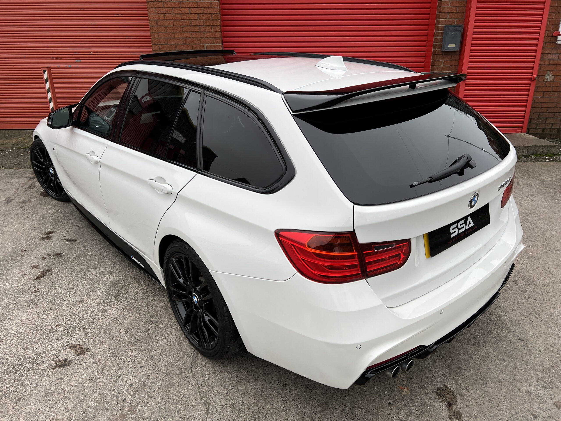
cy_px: 210
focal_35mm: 26
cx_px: 280
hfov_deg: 67.3
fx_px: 421
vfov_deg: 53.1
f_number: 1.5
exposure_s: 1/324
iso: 50
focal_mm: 5.7
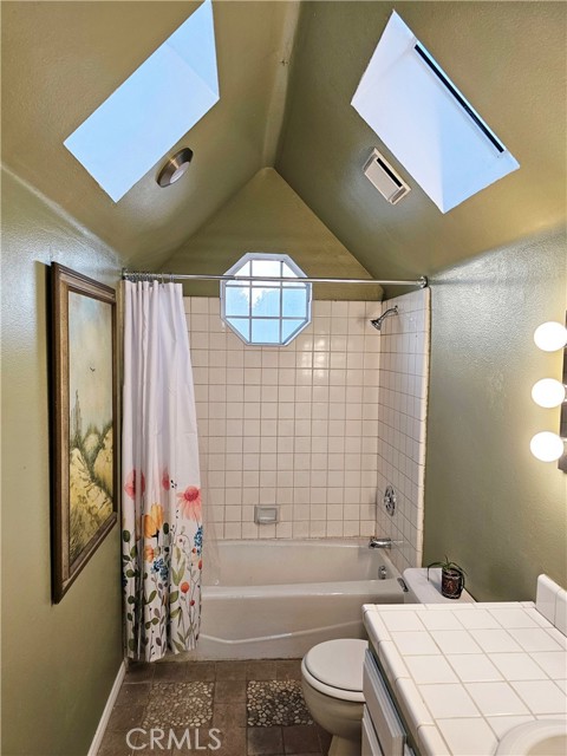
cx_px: 284
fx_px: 502
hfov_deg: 58.9
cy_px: 378
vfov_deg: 73.9
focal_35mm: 23
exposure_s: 1/120
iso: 125
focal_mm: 6.3
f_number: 1.7
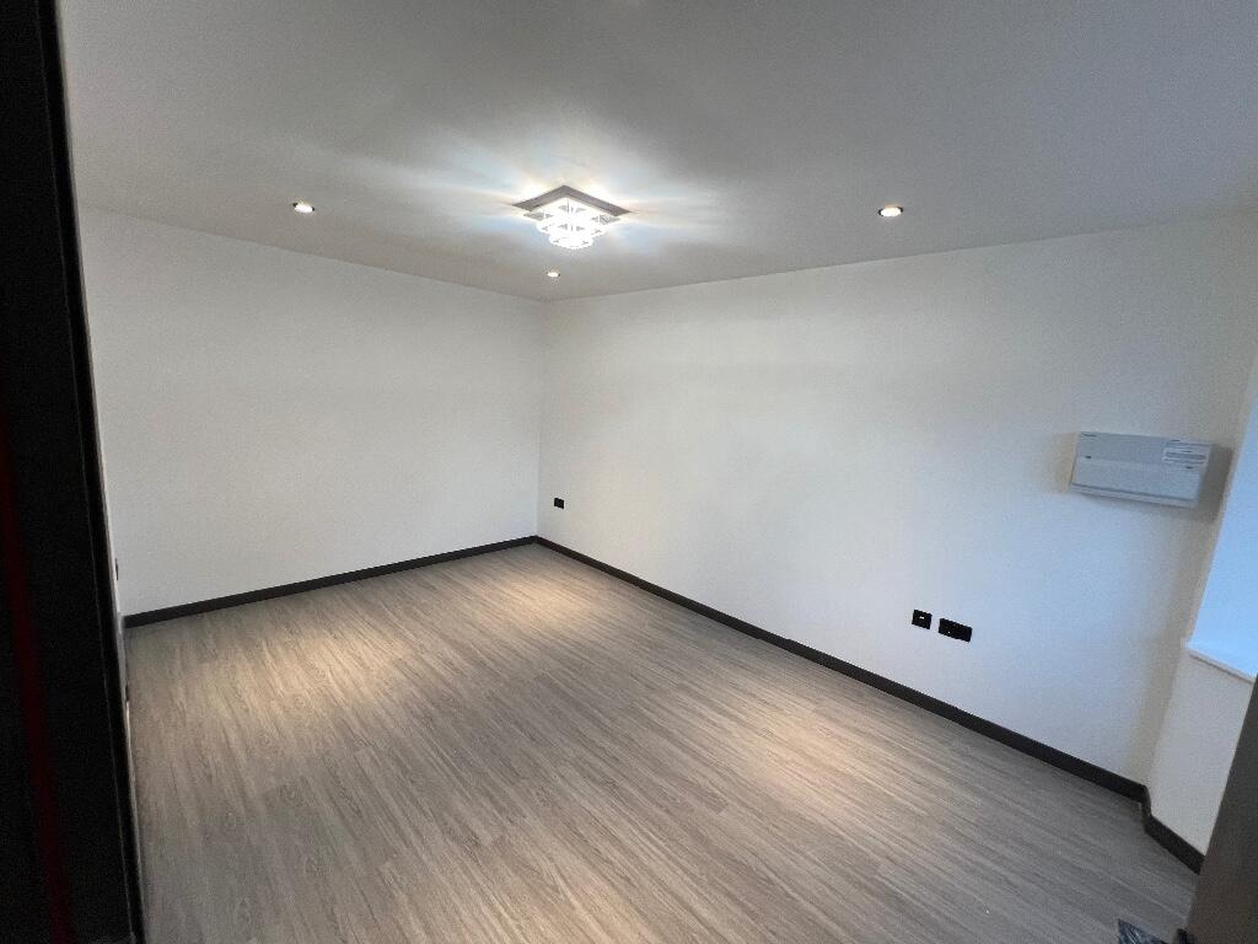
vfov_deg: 89.9
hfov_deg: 106.2
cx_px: 629
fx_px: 472
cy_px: 472
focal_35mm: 13
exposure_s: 1/100
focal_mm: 1.57
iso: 160
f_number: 1.8
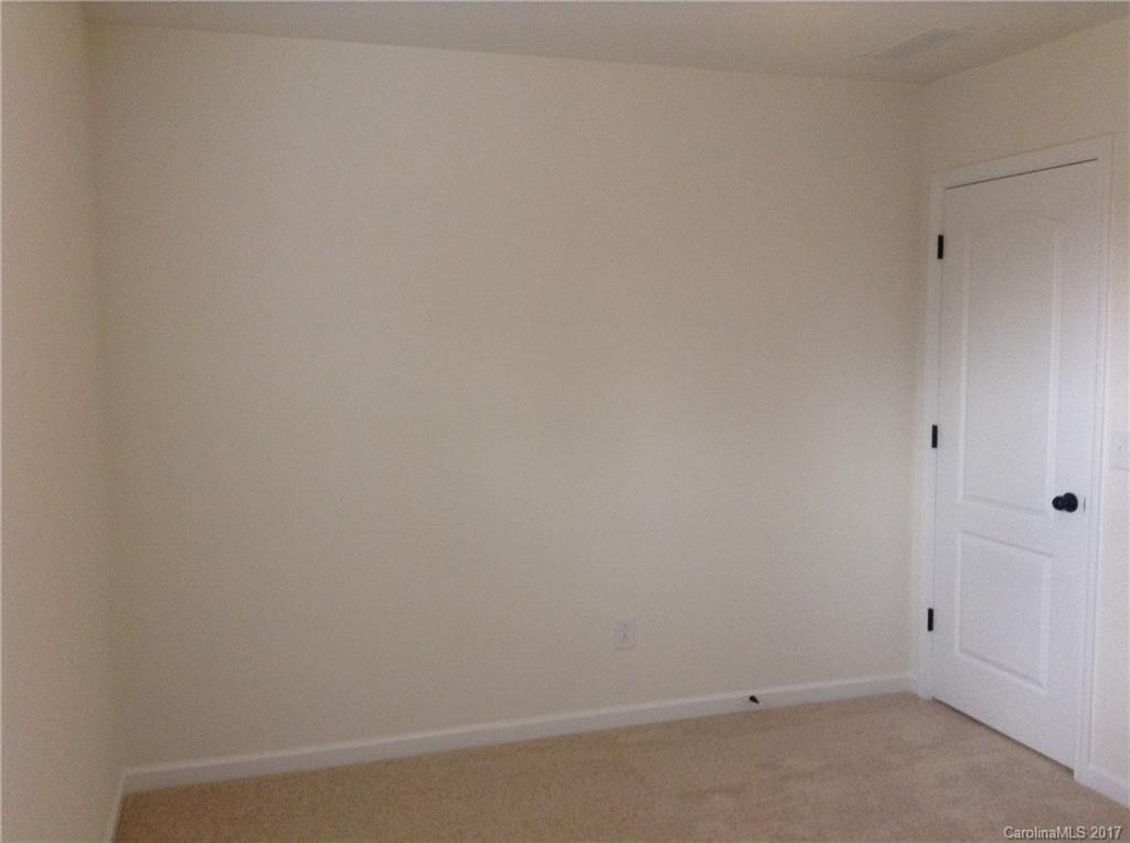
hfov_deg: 55.4
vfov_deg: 42.8
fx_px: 1075
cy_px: 422
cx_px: 565
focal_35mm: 33
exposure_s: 1/24
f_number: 2.4
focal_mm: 3.3
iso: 100
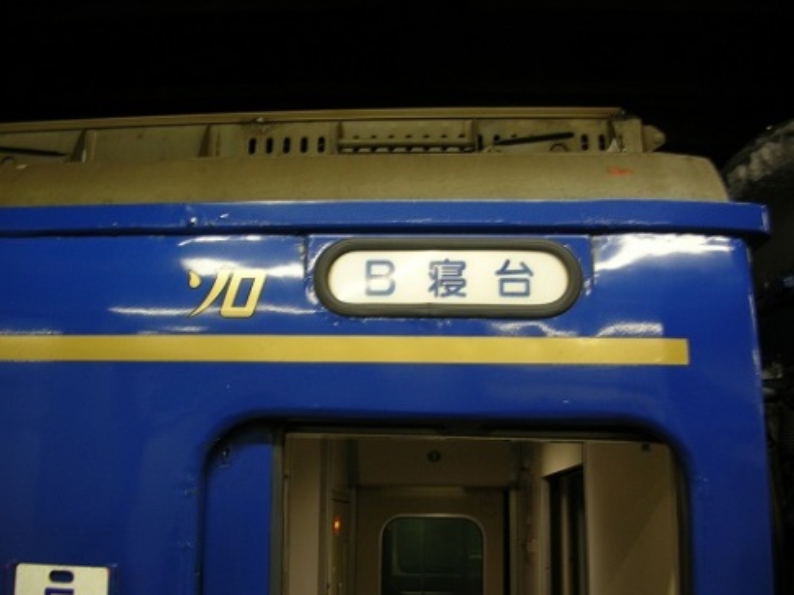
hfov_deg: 51.4
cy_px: 294
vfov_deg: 39.6
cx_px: 399
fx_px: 825
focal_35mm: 36
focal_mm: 5.8
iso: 50
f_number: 2.8
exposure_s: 1/9.1
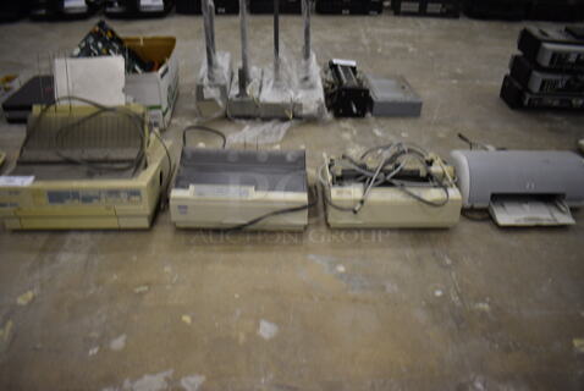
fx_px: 439
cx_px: 292
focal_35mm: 27
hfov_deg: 67.3
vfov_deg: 48.1
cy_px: 196
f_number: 3.5
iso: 800
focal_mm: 18
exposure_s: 1/125
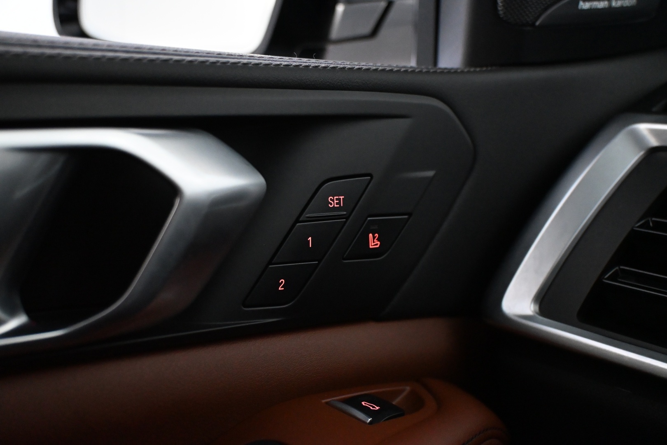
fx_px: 723
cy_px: 222
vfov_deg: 34.2
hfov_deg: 49.6
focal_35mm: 39
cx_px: 334
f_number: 4.5
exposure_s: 1/60
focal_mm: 26
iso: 5000
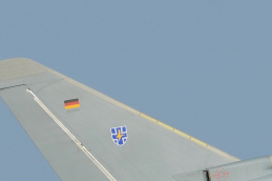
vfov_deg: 1.0
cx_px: 447
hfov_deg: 1.4
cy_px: 165
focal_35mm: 1426
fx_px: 10761
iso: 200
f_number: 7.1
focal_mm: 240
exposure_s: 1/1250
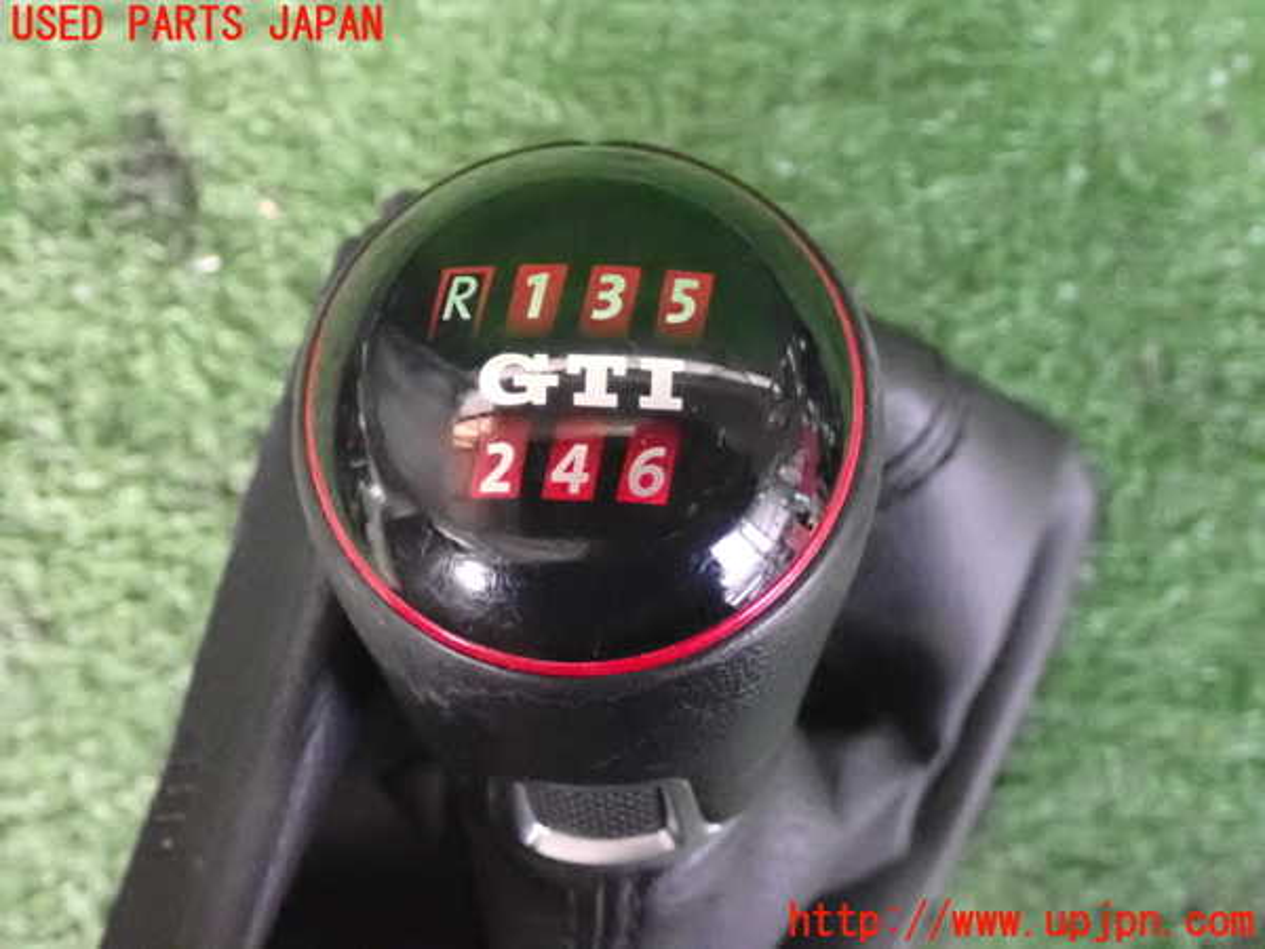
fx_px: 1718
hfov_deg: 40.4
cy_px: 474
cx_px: 632
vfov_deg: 30.9
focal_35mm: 47
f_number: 3.1
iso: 6400
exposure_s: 1/100
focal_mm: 8.4
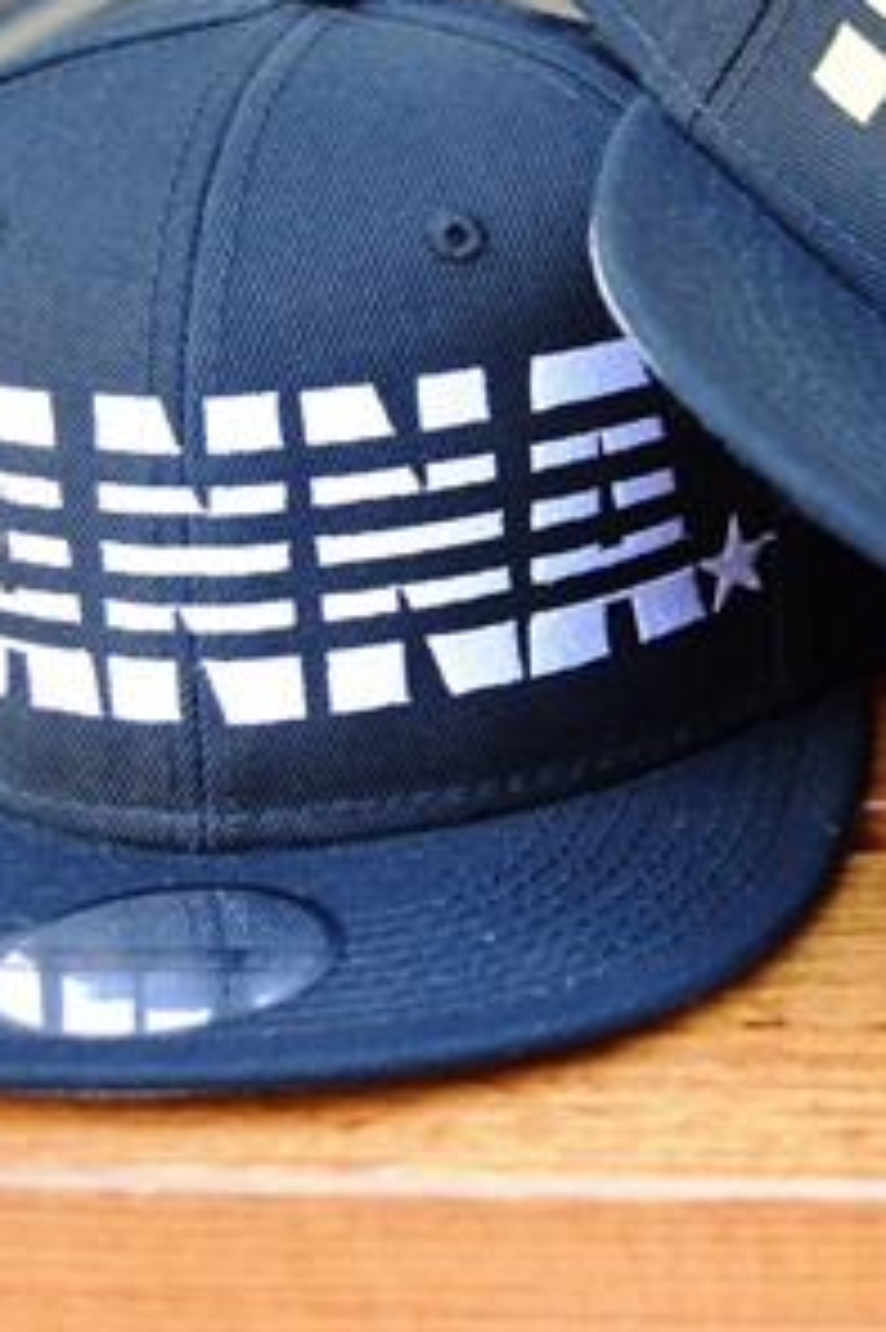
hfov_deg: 17.2
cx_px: 783
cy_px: 459
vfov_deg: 25.9
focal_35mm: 78
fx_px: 2883
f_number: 4
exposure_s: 1/60
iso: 450
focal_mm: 24
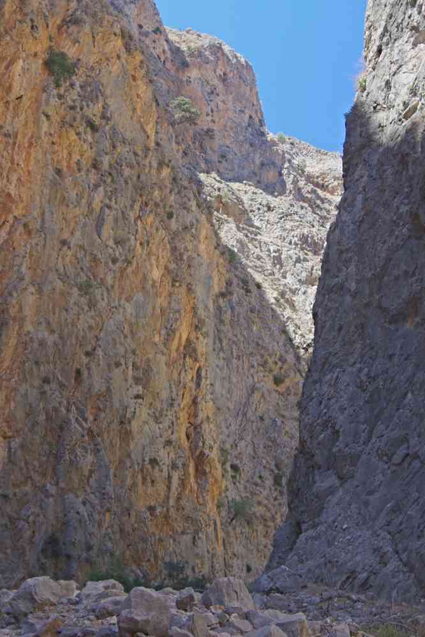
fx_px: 868
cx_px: 212
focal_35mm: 49
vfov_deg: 40.3
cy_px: 318
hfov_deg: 27.5
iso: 800
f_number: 5.6
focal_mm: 32.5
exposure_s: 1/160
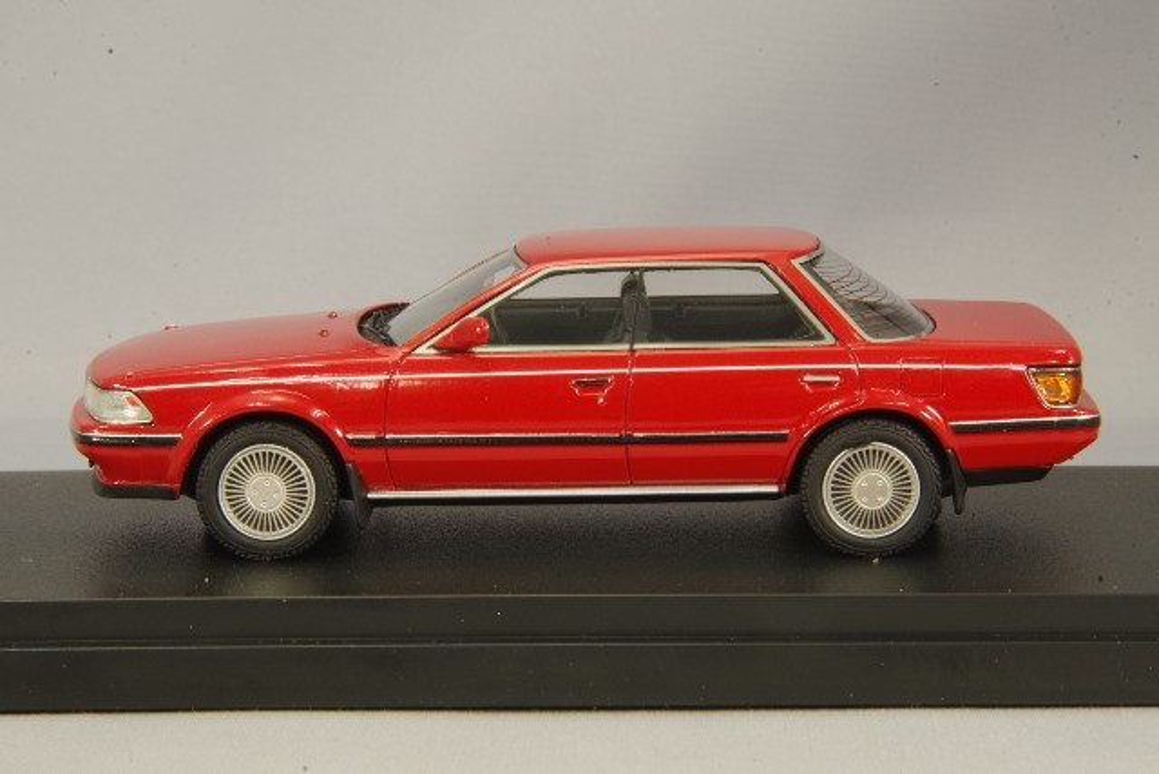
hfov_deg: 18.3
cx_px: 580
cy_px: 387
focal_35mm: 112
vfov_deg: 12.2
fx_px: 3606
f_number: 32
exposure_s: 1/1.25
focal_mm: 75
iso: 400
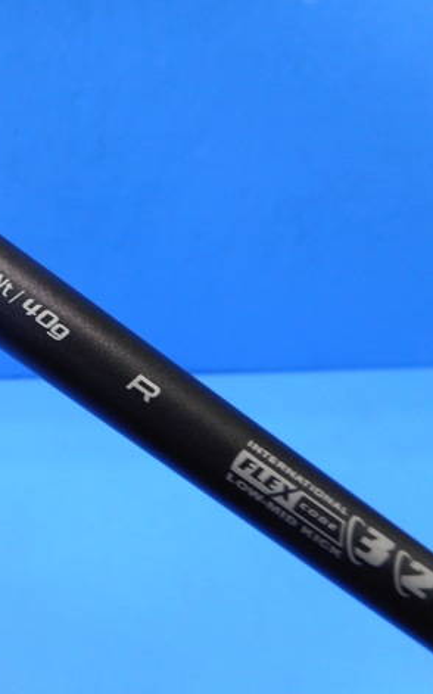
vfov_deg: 54.0
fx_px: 680
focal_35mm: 36
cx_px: 71
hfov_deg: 34.0
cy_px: 352
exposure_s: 1/30
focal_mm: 4.5
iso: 140
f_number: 3.7
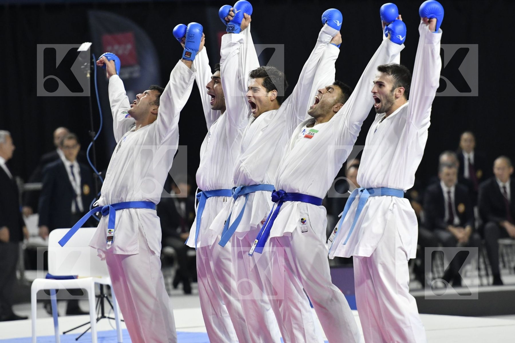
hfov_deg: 6.9
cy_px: 172
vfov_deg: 4.6
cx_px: 258
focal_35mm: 300
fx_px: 4289
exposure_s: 1/1000
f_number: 2.8
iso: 2000
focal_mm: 200
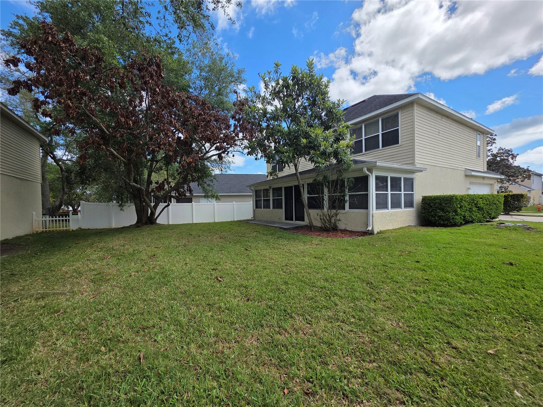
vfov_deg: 89.9
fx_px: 204
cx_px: 272
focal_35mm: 13
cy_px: 204
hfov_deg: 106.2
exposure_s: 1/1894
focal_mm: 2.2
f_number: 1.9
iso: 40
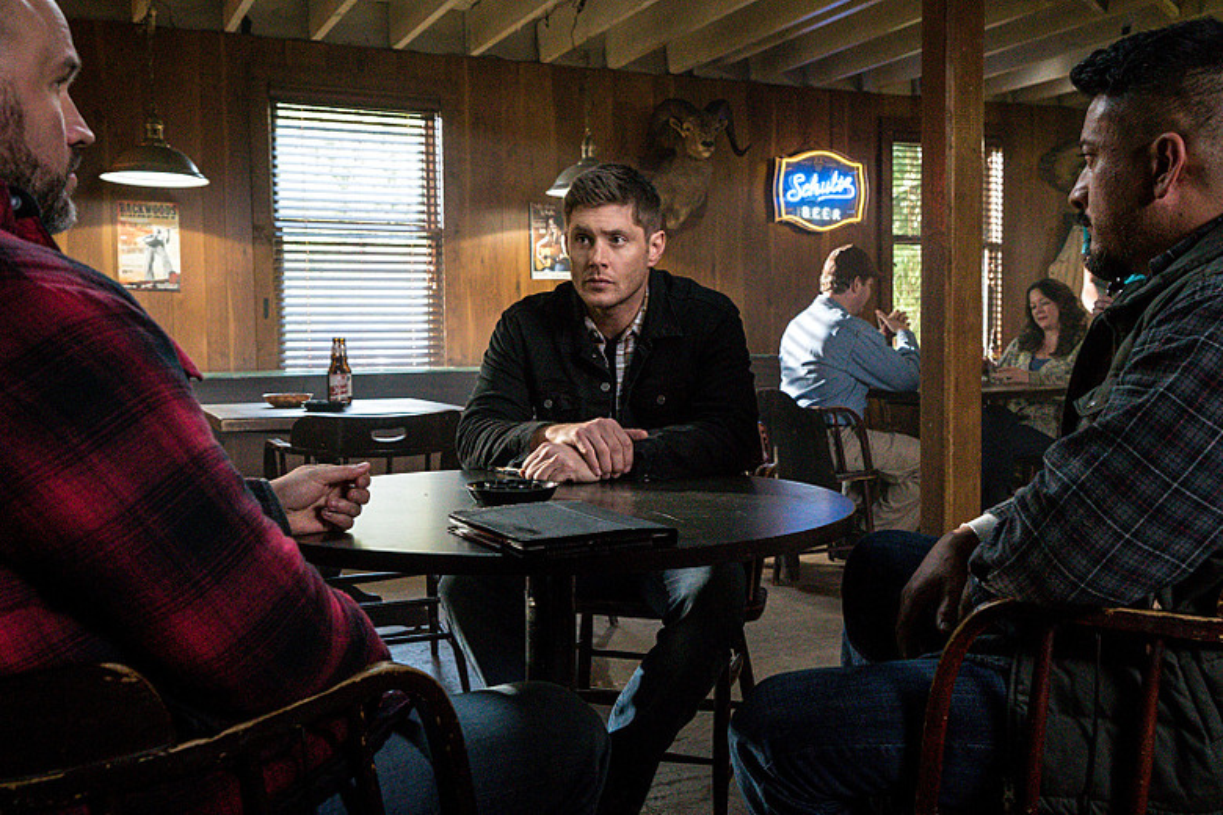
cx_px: 612
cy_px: 408
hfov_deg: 57.2
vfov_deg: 40.0
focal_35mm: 33
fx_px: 1121
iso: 12800
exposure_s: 1/125
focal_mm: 33
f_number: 7.1
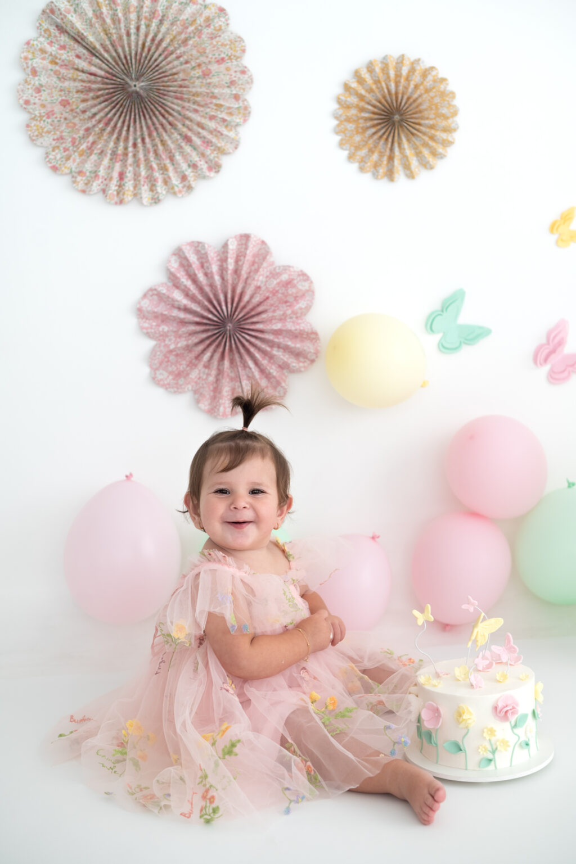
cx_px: 288
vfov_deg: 39.6
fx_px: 1200
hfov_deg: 27.0
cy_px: 432
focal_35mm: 50
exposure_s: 1/200
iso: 400
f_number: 2.8
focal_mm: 50
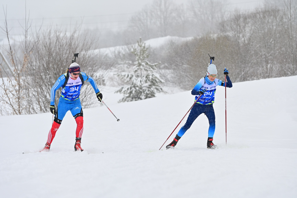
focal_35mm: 145
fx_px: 1196
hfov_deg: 14.2
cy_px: 99
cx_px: 148
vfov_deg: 9.5
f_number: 5
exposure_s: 1/1600
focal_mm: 145
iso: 640
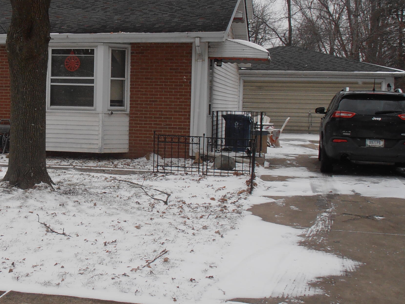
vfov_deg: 21.9
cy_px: 130
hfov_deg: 28.4
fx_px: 784
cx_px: 81
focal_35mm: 67
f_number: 3.9
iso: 80
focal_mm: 6.61
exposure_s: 1/500
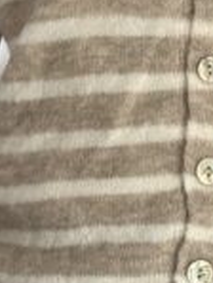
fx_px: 2105
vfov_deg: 7.6
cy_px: -133
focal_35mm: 257
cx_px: 234
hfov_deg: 5.8
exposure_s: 1/112
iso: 80
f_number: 1.78
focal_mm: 6.86
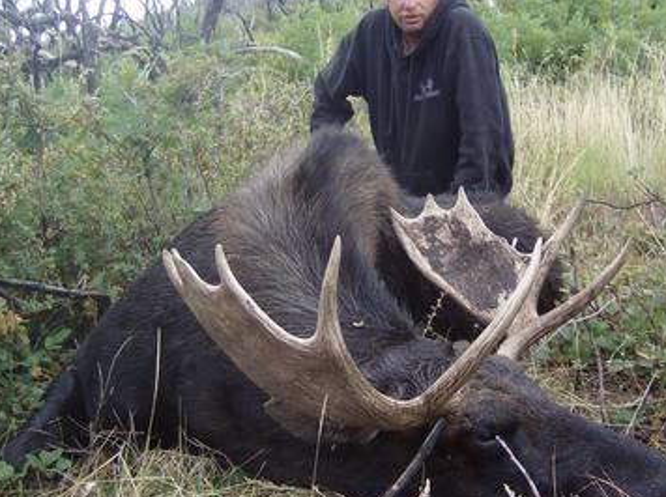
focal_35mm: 62
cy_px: 213
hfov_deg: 31.0
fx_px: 1191
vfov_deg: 23.6
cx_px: 436
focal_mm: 7.7
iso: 100
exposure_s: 1/113
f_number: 3.1
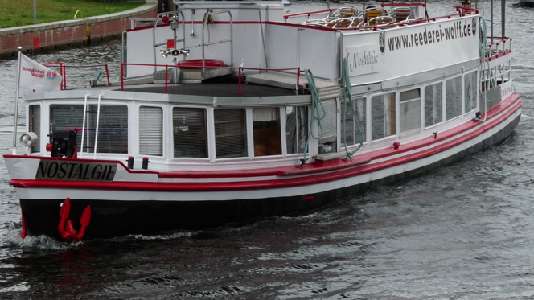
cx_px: 234
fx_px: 2491
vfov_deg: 6.9
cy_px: 138
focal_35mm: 176
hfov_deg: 12.2
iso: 100
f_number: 4.5
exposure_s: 1/200
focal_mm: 17.4
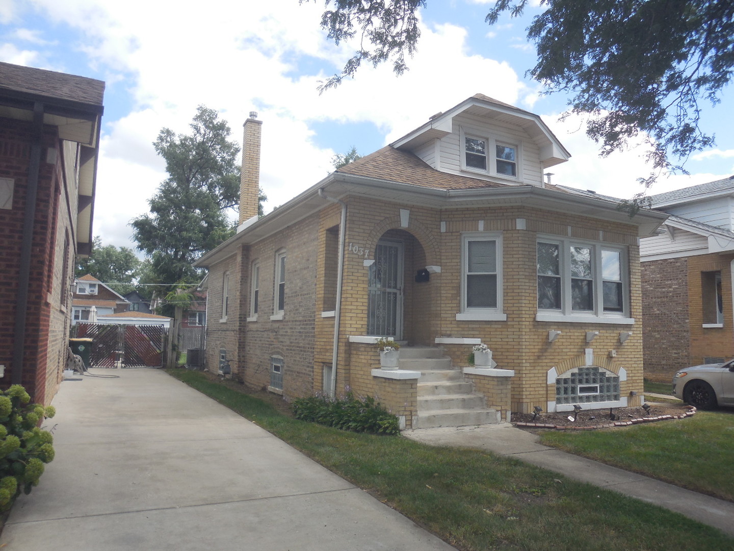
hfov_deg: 67.3
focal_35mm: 26
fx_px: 551
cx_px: 367
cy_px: 276
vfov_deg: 53.1
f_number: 3.5
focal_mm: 4.6
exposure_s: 1/640
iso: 125
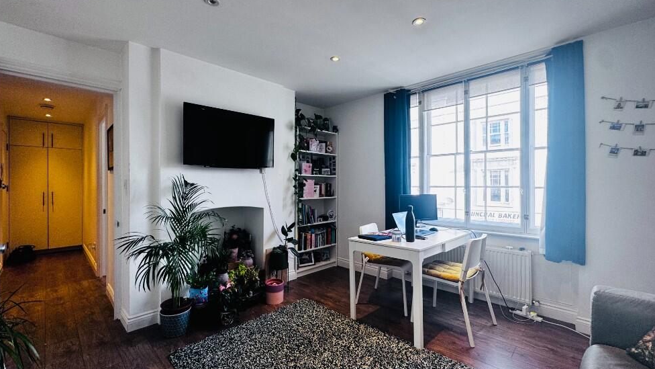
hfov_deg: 99.4
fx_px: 278
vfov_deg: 67.1
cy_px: 185
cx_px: 325
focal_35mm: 16
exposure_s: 1/99
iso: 100
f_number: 2.2
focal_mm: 2.22
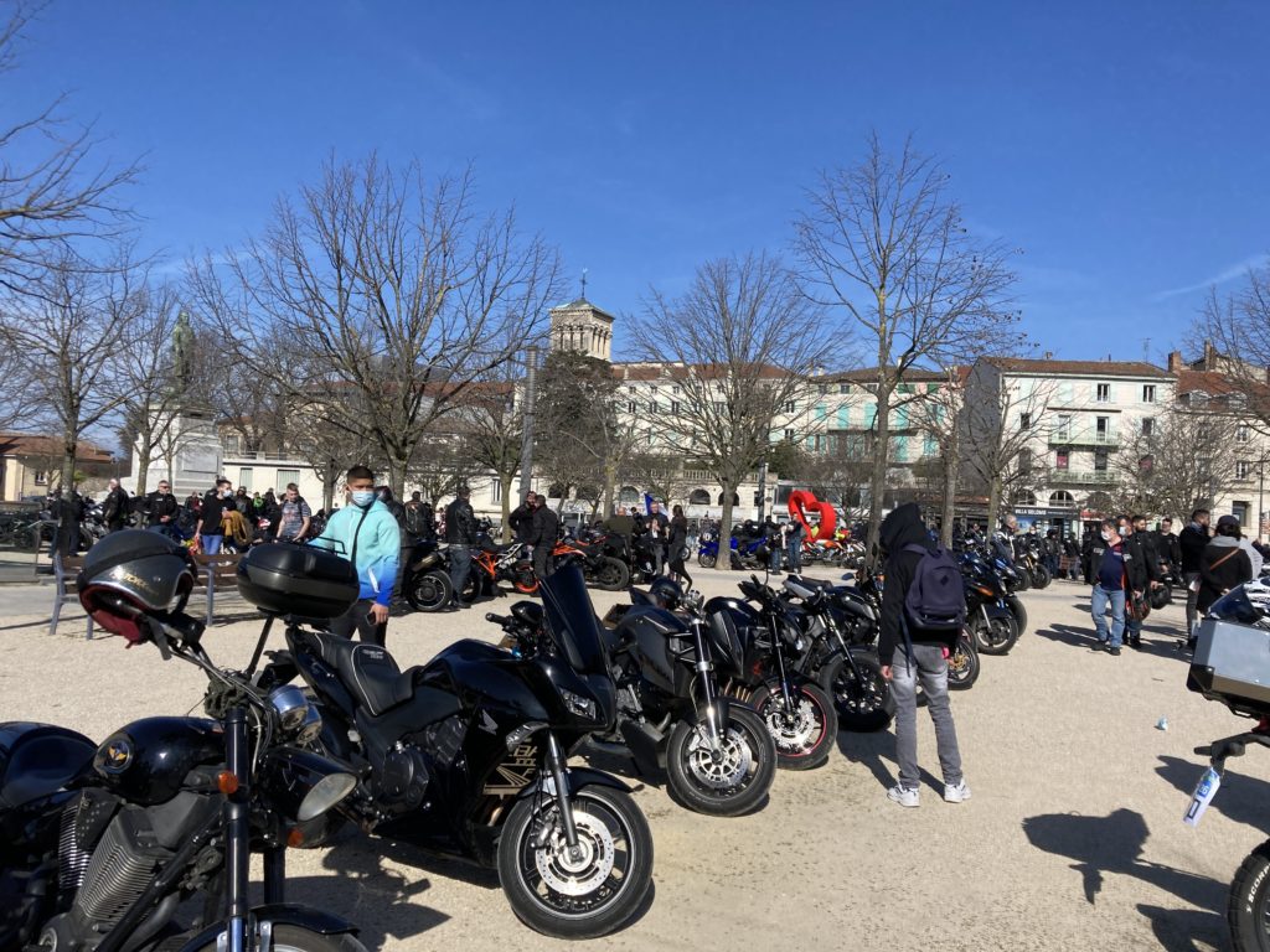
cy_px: 476
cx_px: 635
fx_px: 1027
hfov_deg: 63.4
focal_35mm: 28
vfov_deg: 49.7
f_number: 1.8
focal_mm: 3.99
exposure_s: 1/2667
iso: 20
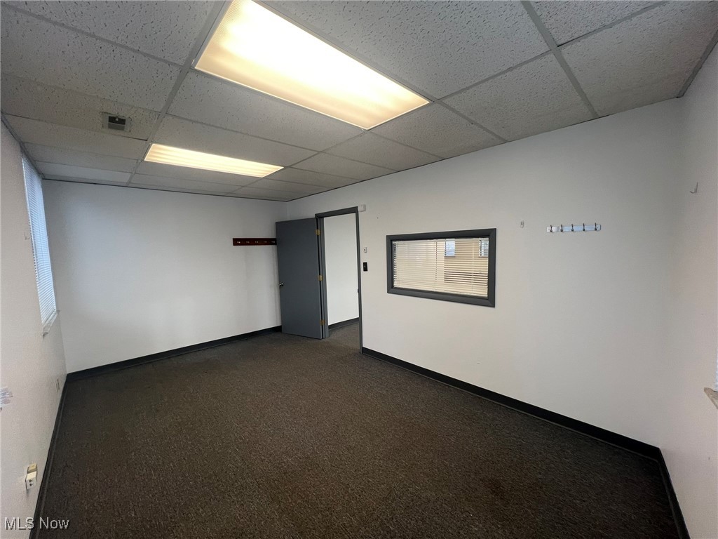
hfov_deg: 106.2
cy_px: 270
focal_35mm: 13
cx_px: 359
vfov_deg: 89.9
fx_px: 270
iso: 100
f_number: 1.8
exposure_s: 1/120
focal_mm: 1.57
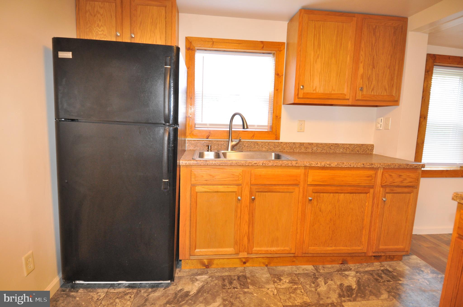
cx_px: 232
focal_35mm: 18
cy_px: 154
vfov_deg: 67.2
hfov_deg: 90.1
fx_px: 231
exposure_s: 1/60
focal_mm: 12
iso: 800
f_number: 4
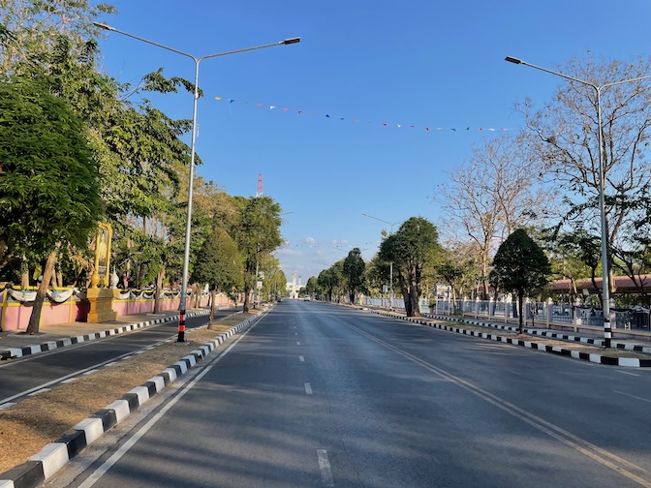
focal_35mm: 26
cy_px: 244
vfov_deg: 53.1
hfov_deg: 67.3
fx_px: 489
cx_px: 326
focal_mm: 4.2
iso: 32
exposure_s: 1/1770
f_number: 1.6
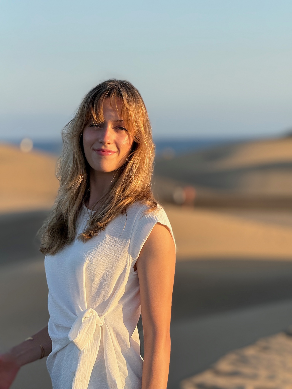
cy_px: 194
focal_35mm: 120
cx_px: 146
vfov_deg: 16.4
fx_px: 1350
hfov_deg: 12.3
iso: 50
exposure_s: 1/461
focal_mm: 15.66
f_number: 2.8
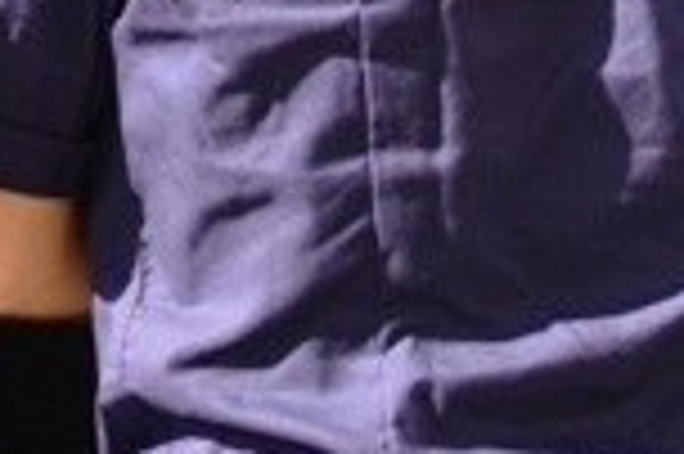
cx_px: -36
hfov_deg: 5.7
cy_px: -196
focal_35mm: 362
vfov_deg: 3.8
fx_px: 6863
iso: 320
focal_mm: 75
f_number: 5.6
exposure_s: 1/500
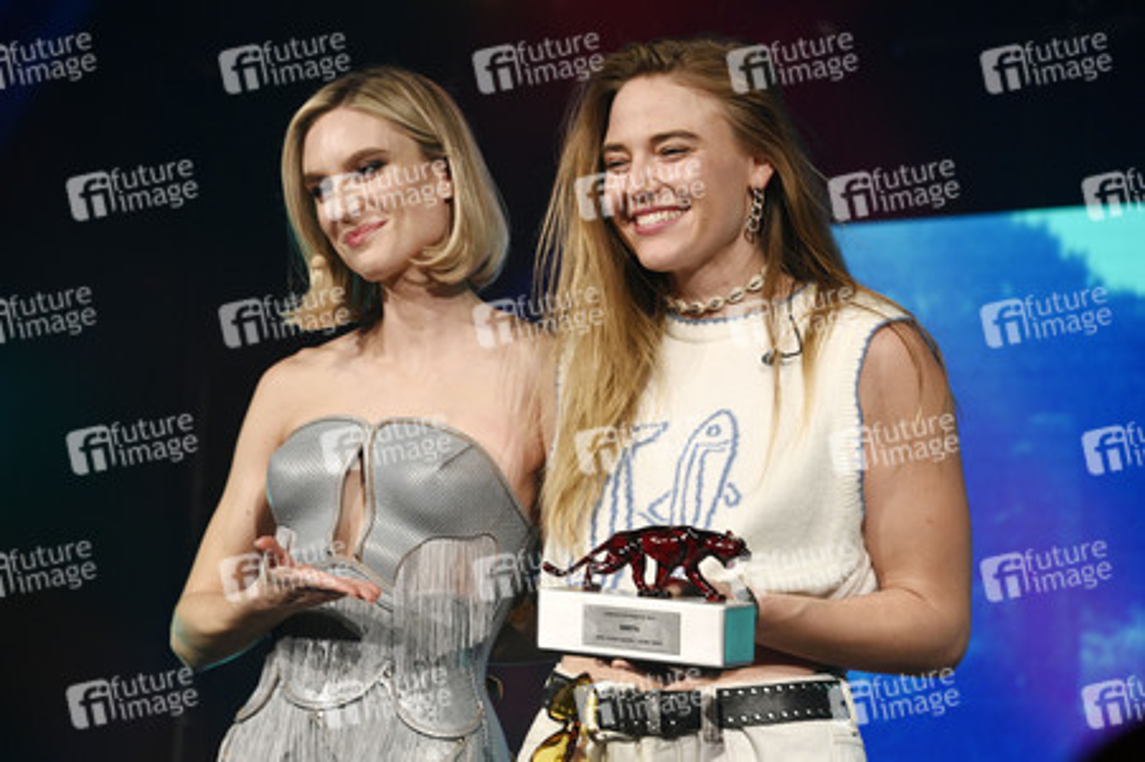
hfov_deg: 12.1
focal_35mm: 170
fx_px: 5403
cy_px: 381
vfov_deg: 8.1
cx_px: 572
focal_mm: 170
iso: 1250
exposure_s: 1/160
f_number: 6.3
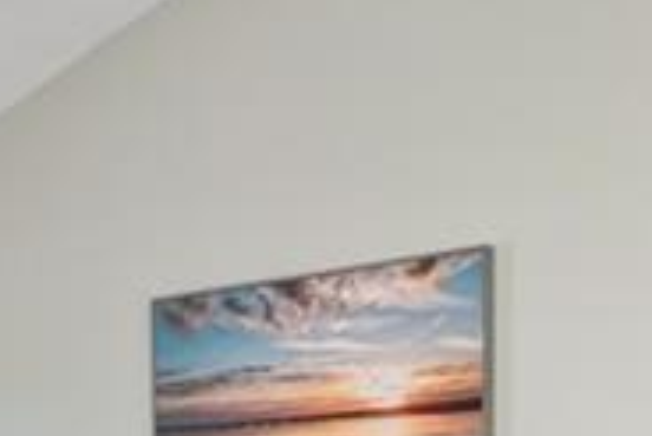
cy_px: 551
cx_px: 156
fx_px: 1414
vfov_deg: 16.6
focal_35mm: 78
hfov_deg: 25.6
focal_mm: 14
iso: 640
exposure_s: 1/160
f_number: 4.5
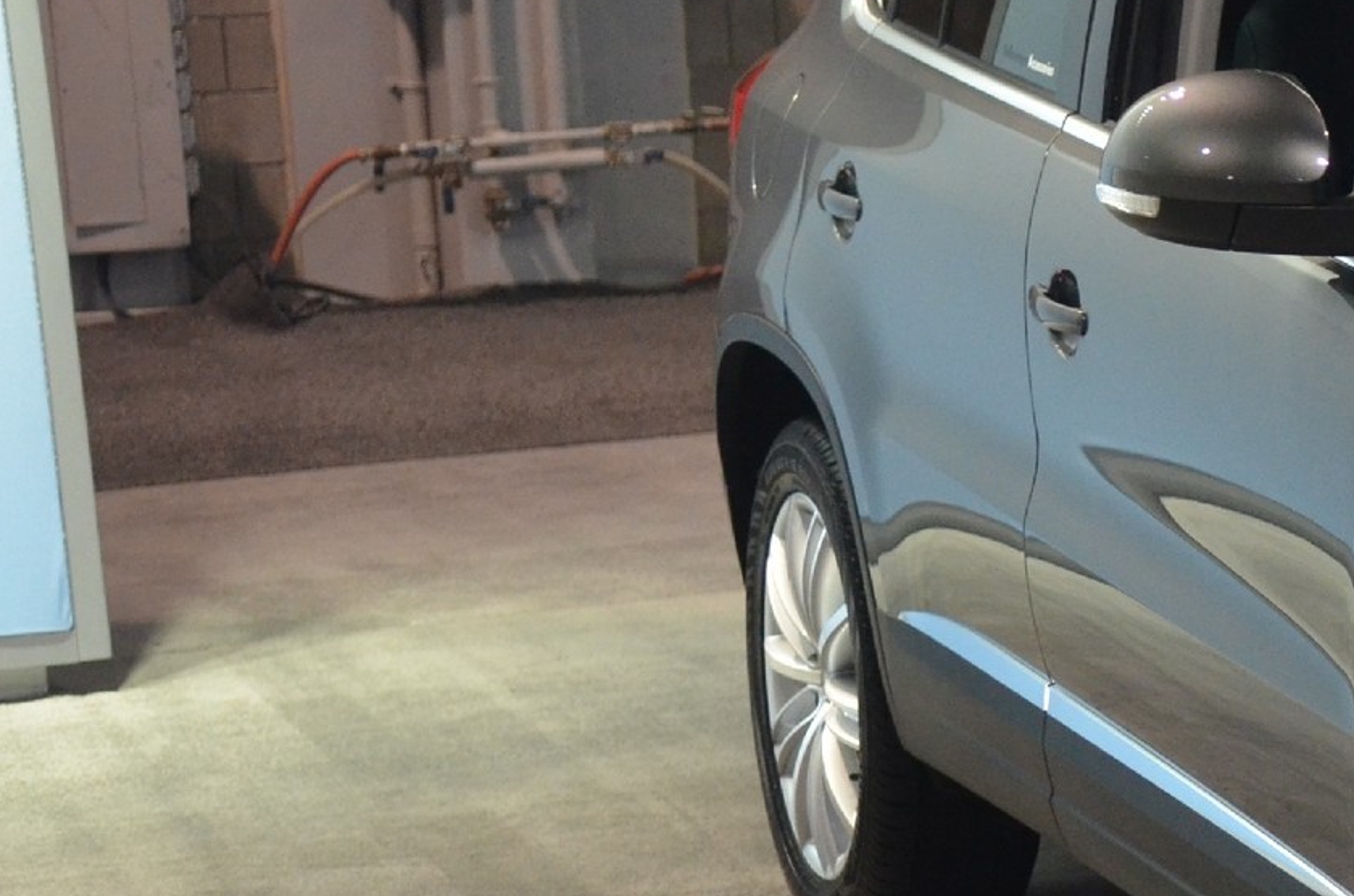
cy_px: 461
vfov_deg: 10.2
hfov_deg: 14.4
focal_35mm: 134
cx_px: 2007
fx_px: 5028
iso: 1600
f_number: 2.8
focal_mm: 30
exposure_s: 1/60
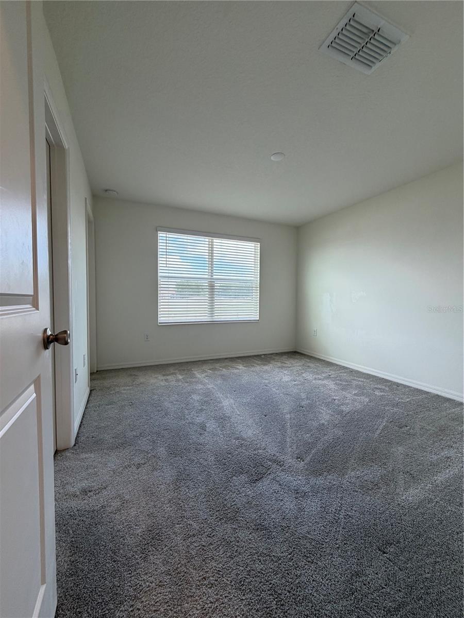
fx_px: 250
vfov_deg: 102.1
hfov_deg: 85.7
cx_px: 232
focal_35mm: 14
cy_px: 309
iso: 100
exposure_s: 1/120
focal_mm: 2.22
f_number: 2.2
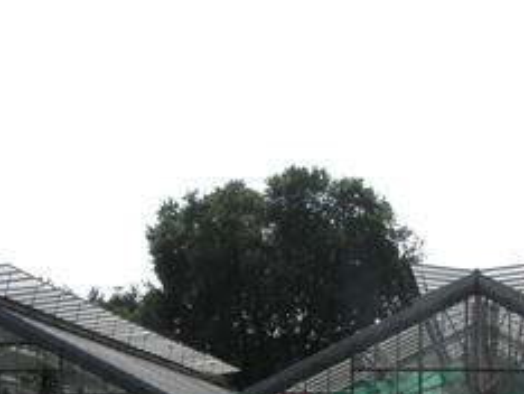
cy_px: 499
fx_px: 1076
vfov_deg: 19.3
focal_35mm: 71
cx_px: 553
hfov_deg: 25.7
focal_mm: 4.6
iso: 64
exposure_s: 1/320
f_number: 5.6
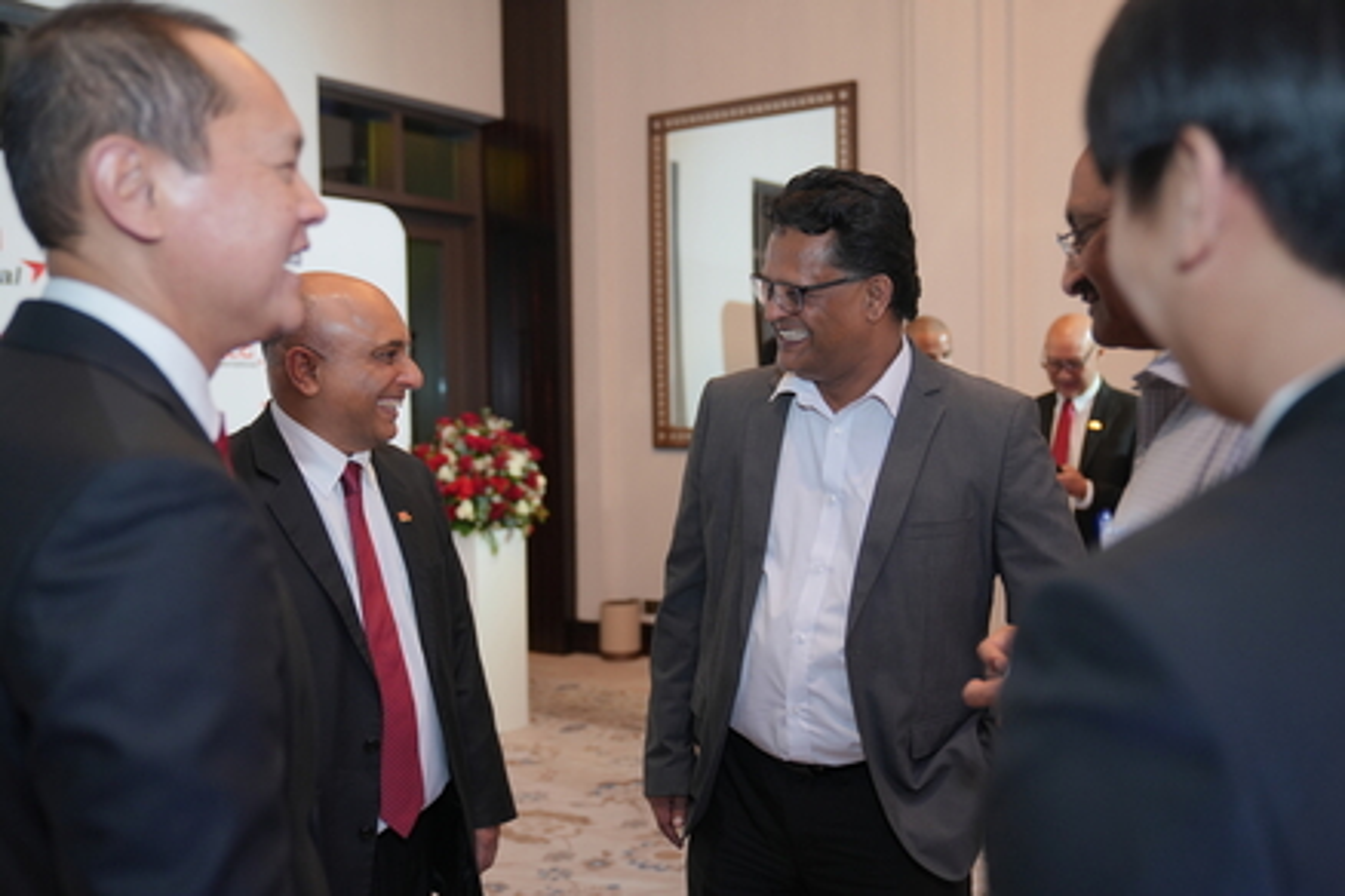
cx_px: 672
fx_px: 1345
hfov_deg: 53.1
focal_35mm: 36
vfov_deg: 36.9
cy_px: 448
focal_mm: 36
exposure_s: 1/125
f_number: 2.8
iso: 800
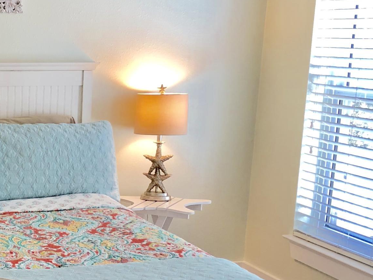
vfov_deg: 20.0
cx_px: -10
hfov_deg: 25.2
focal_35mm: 73
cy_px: 221
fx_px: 787
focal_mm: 3.99
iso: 20
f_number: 1.8
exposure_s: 1/30
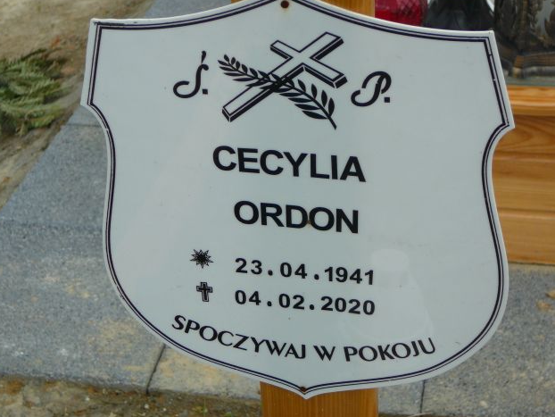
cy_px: 206
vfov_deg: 20.2
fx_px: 1171
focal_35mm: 73
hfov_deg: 26.7
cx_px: 274
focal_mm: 10.5
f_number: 3.7
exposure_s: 1/800
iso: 80
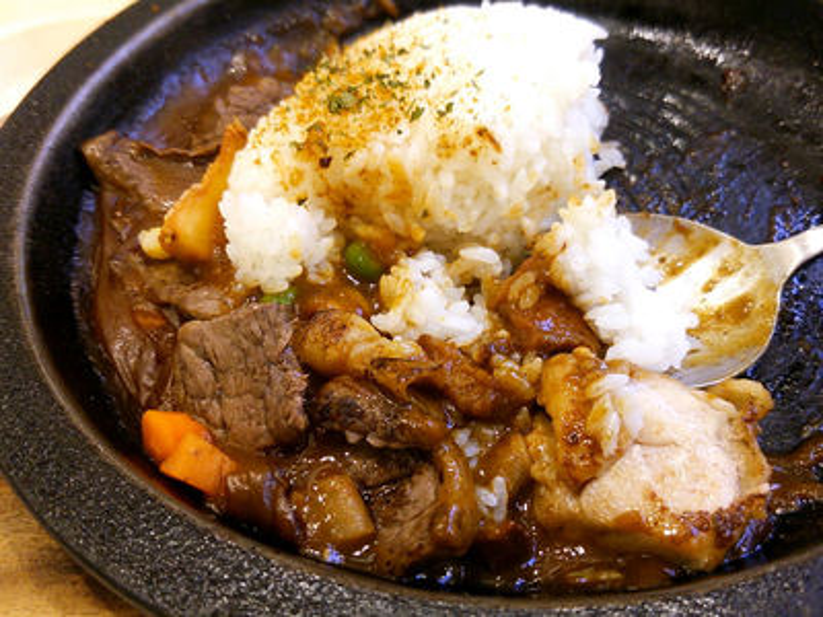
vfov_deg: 46.8
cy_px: 308
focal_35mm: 30
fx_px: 713
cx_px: 412
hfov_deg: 60.0
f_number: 1.94
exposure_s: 1/44
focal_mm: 4.06
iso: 125
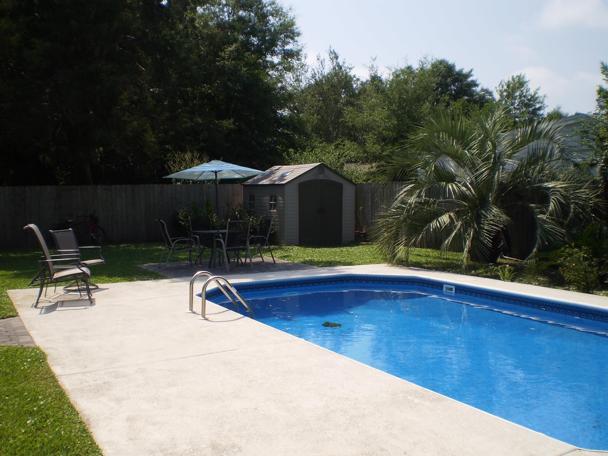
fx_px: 632
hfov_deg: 51.4
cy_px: 228
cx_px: 304
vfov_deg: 39.7
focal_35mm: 36
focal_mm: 6.3
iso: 64
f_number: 4.6
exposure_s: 1/800
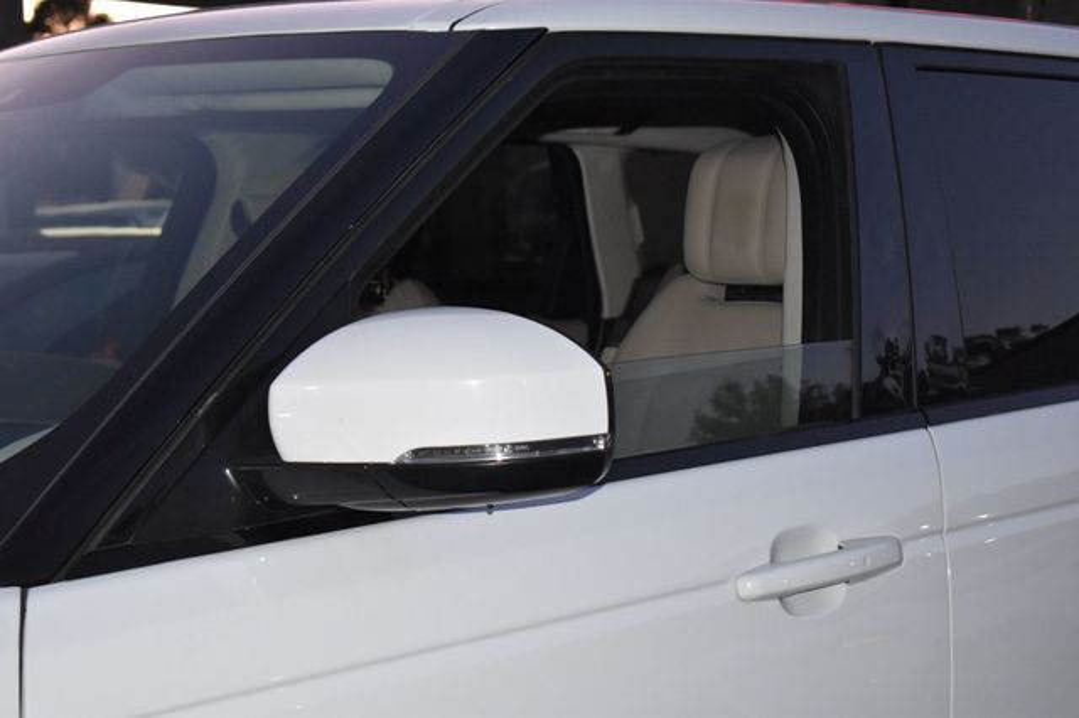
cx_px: 540
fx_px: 2157
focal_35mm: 72
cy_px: 359
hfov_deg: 28.1
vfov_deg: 18.9
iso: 3600
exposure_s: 1/60
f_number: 5.3
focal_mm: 48
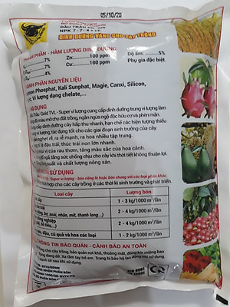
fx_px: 239
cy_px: 154
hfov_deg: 51.4
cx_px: 115
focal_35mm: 27
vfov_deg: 65.3
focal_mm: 3.6
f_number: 1.9
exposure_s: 1/17
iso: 200
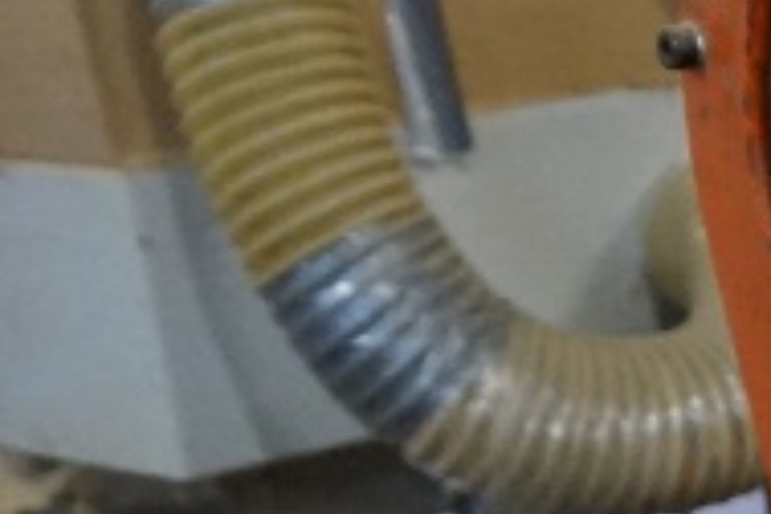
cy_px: 541
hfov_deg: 13.7
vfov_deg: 10.4
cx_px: 1469
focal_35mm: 130
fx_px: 2784
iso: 3200
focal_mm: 16
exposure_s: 1/40
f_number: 3.5
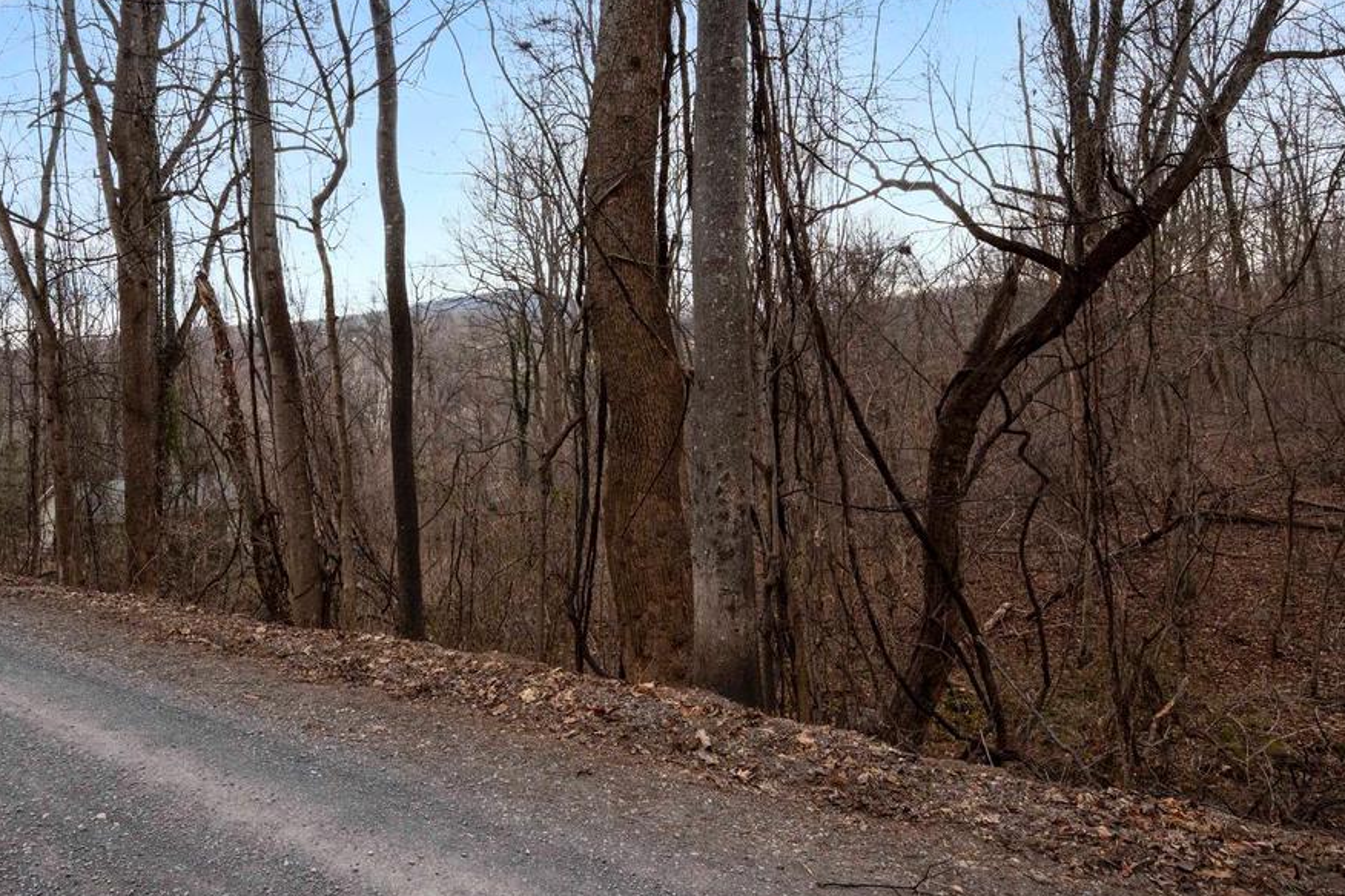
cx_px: 510
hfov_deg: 74.9
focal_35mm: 23
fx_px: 859
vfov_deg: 55.0
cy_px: 397
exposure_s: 1/320
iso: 1000
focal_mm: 14
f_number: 10
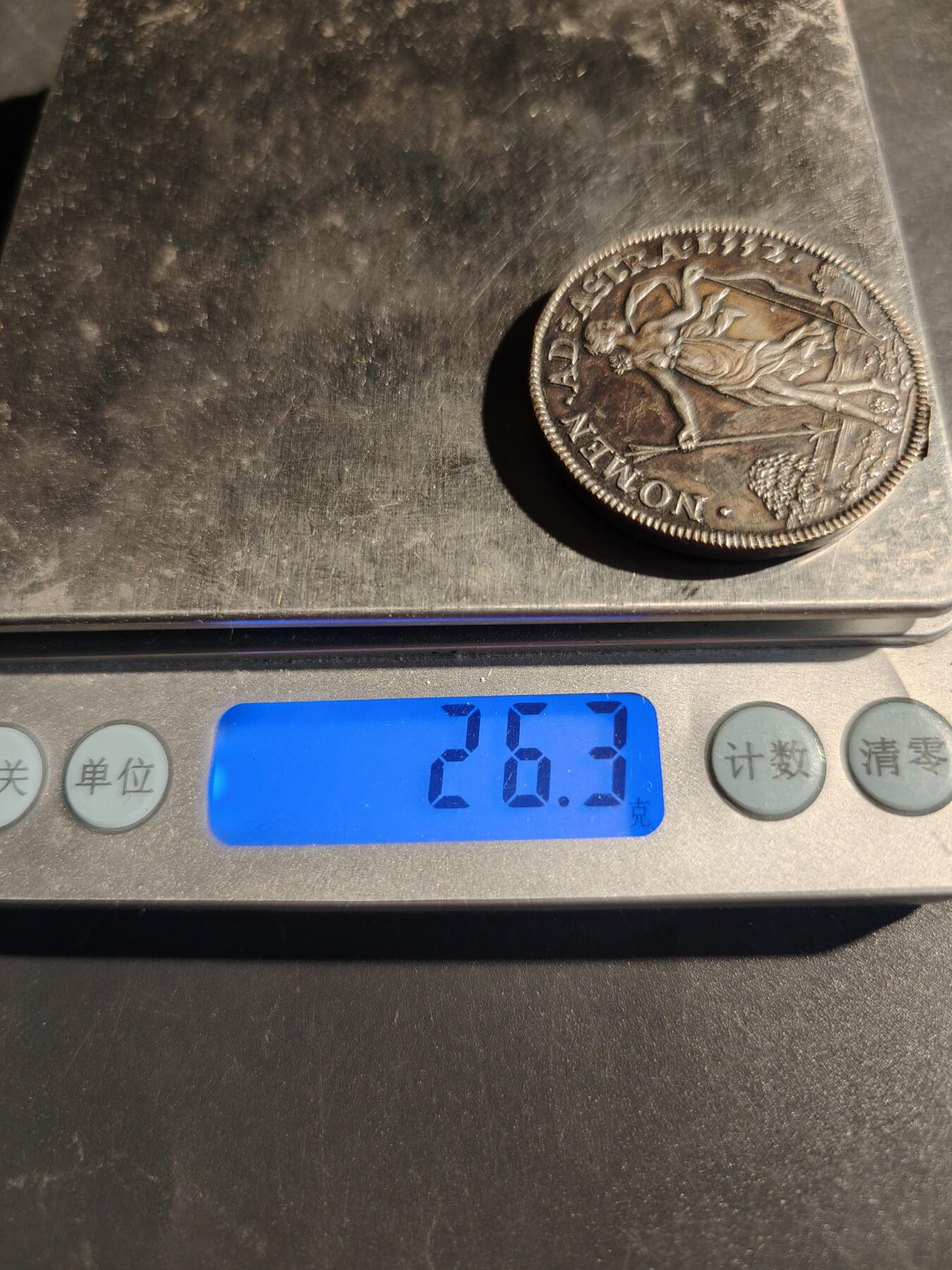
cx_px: 476
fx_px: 843
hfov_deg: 58.9
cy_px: 635
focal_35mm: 23
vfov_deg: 73.9
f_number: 1.6
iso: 250
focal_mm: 6.06
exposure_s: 1/118
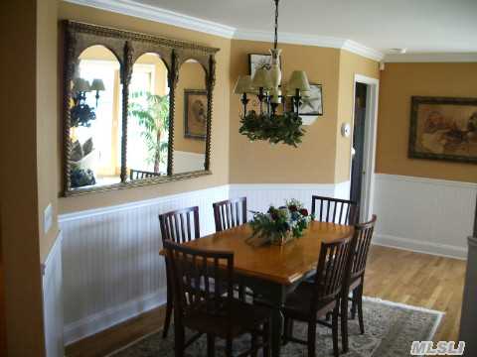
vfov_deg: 40.7
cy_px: 178
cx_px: 238
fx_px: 482
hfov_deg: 52.6
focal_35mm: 35
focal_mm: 5.8
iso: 200
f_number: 2.6
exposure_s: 1/40
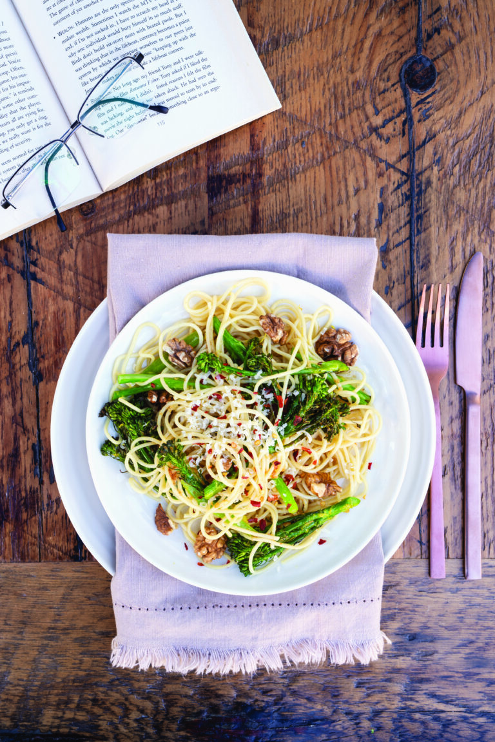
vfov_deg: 41.9
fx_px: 969
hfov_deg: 28.6
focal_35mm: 47
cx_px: 248
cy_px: 371
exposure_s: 1/6
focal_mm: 47
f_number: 10
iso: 100
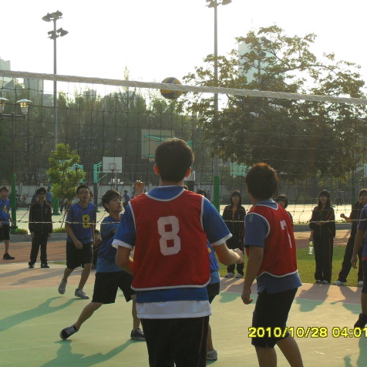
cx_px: 169
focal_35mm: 95
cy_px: 183
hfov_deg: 18.3
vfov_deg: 18.3
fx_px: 1140
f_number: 4.4
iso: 100
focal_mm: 14.1
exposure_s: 1/500
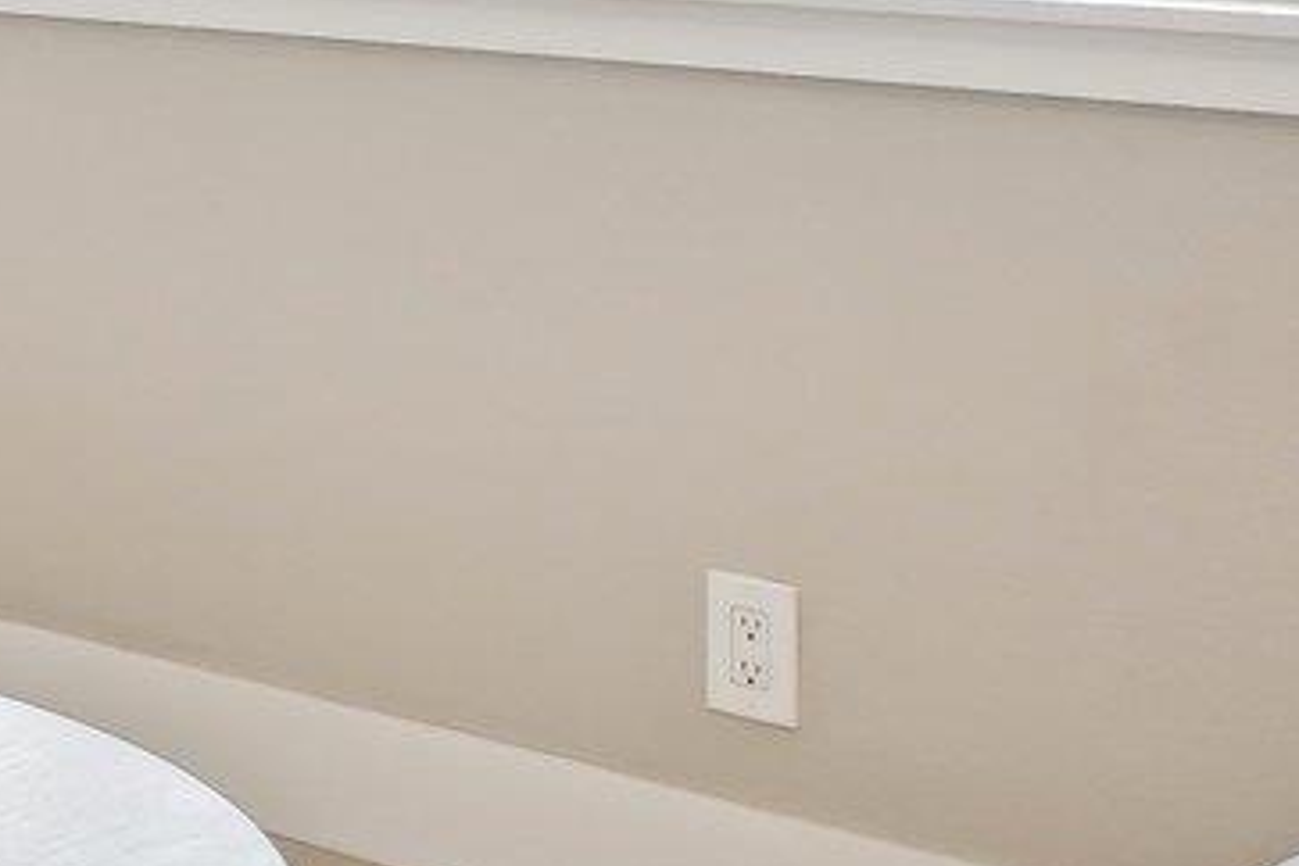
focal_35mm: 96
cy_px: -335
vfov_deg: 13.6
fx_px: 3464
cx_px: -916
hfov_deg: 17.8
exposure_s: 1/15
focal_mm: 17
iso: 400
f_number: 8
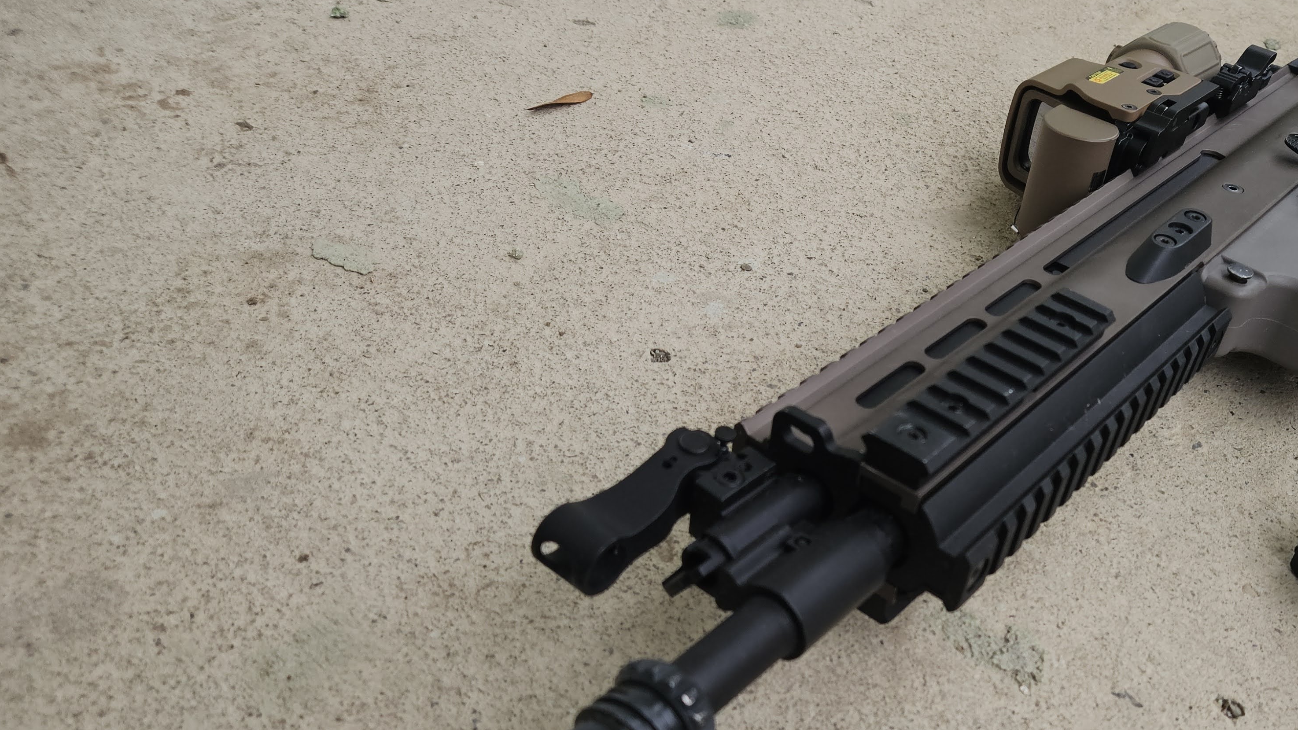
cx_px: 872
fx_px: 1170
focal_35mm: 34
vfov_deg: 33.4
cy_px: 605
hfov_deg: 56.7
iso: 160
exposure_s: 1/180
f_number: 1.8
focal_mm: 5.4
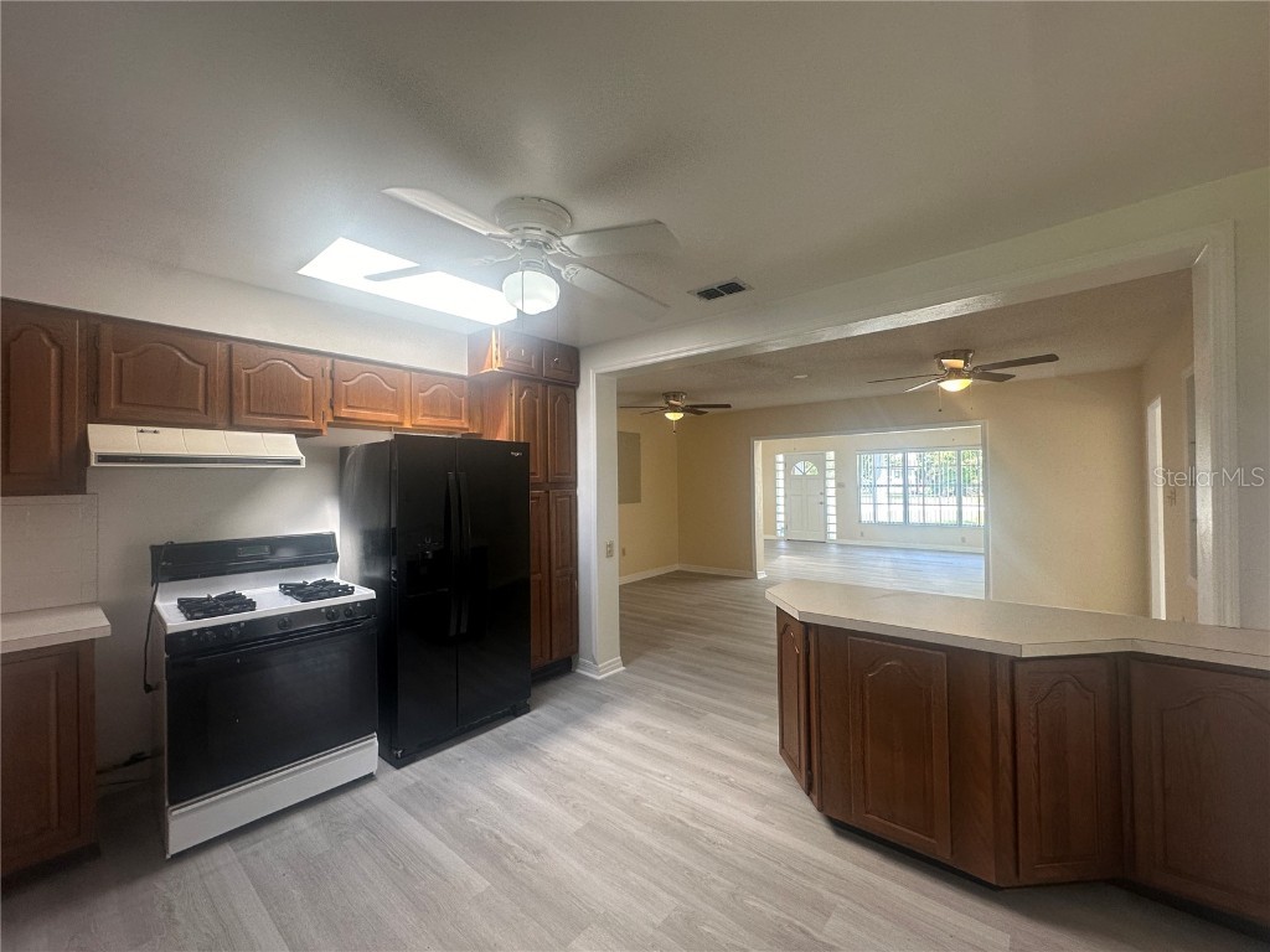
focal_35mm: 14
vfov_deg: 85.7
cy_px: 476
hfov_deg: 102.1
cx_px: 635
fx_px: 514
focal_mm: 2.22
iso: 100
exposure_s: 1/120
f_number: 2.2
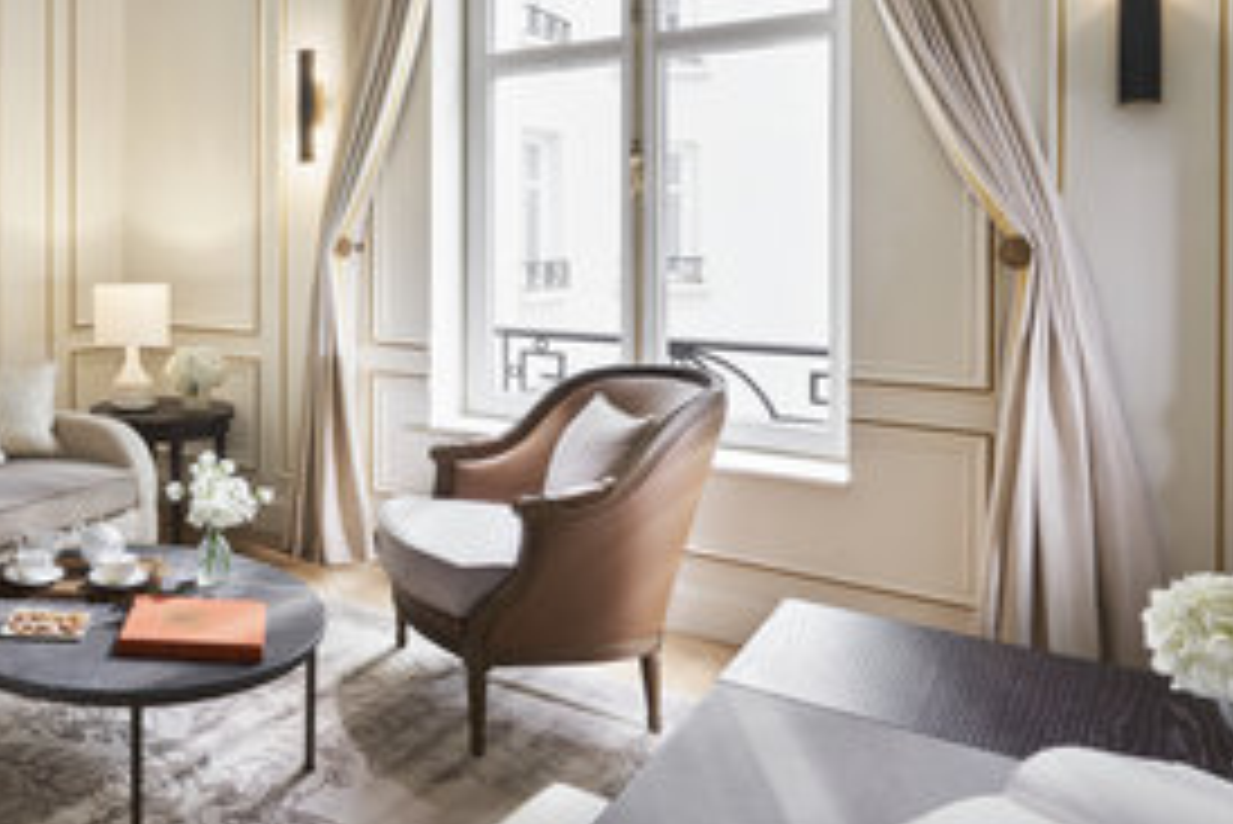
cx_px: 162
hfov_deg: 57.7
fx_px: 959
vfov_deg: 45.4
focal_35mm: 28
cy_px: 248
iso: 100
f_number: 14
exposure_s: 4
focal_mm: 16
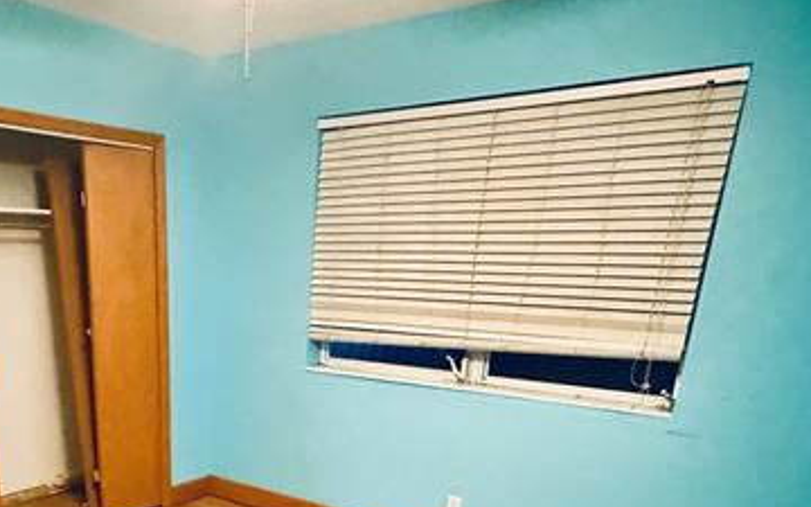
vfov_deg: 34.3
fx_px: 729
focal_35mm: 33
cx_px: 234
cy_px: 525
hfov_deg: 56.1
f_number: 2.2
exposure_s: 1/40
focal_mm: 2.22
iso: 1250
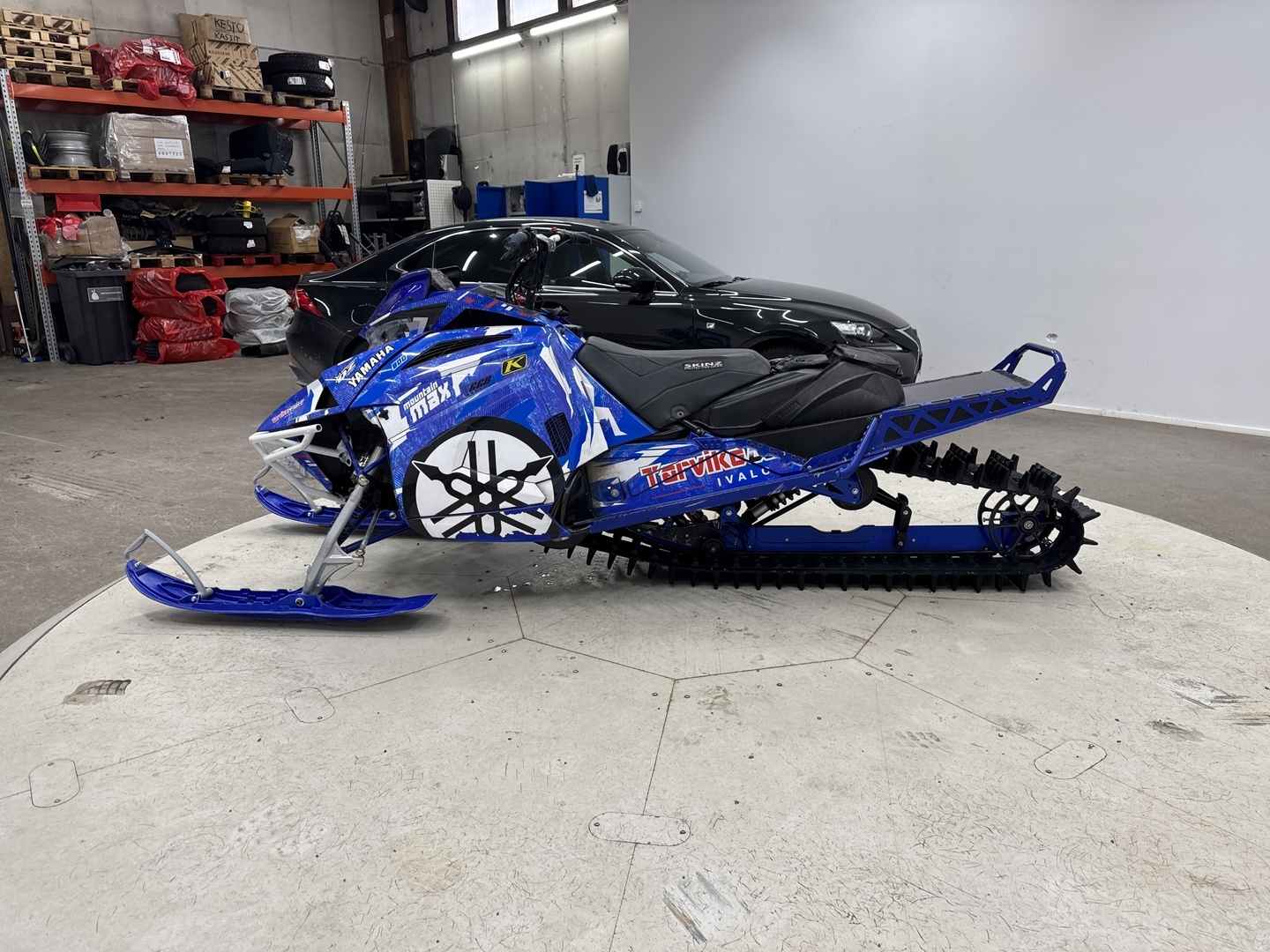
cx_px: 635
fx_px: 881
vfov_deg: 56.8
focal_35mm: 24
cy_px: 476
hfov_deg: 71.6
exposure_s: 1/100
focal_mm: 6.76
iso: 80
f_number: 1.78
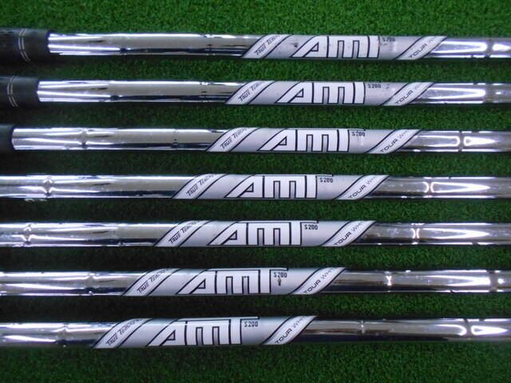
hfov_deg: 67.3
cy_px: 192
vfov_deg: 53.1
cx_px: 256
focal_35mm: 26
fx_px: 384
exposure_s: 1/250
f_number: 3.2
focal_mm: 4.6
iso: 800
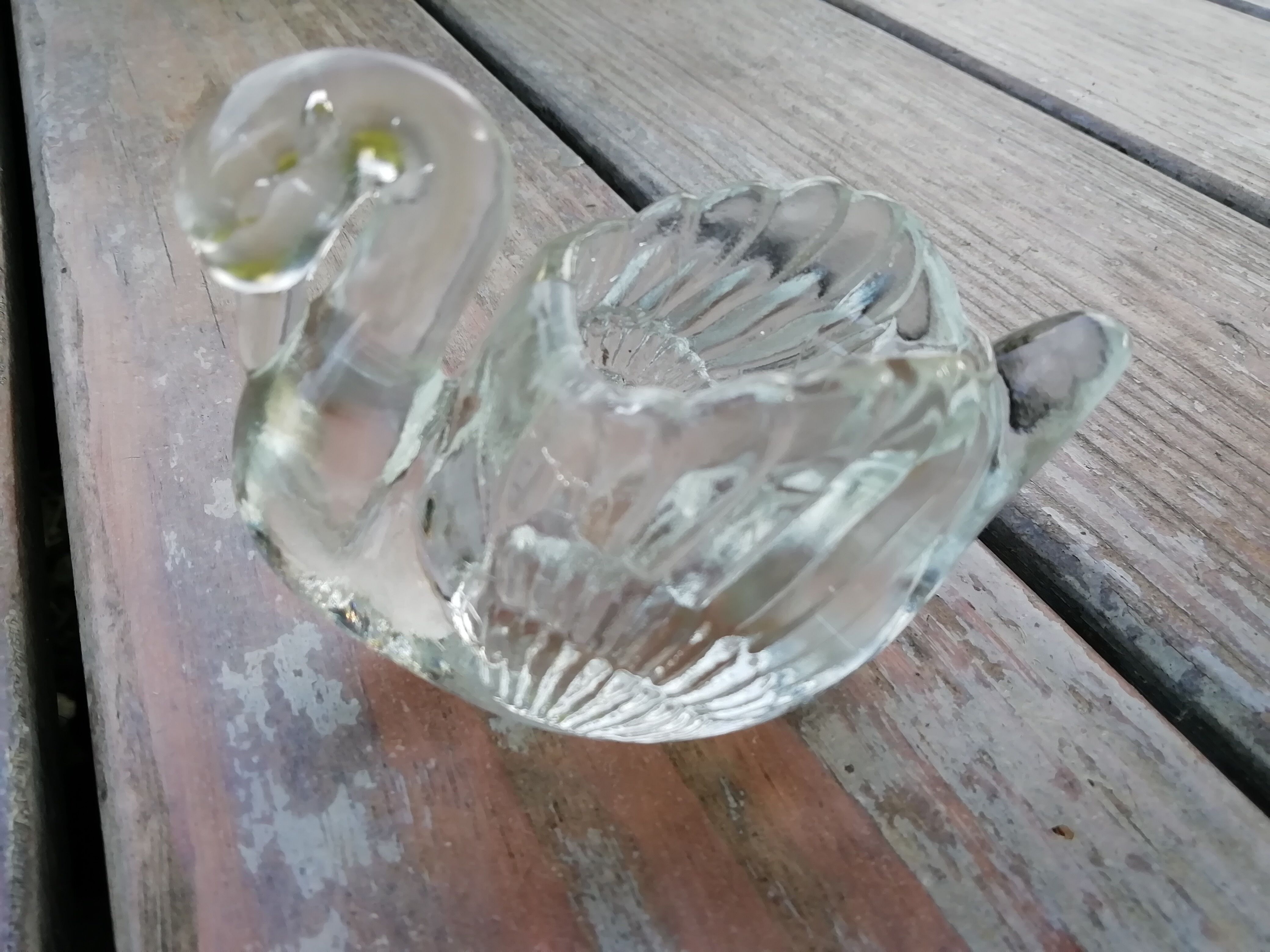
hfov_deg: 61.7
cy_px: 476
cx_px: 635
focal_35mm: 29
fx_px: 1064
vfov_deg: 48.2
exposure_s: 1/141
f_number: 2.2
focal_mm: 3.21
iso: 50
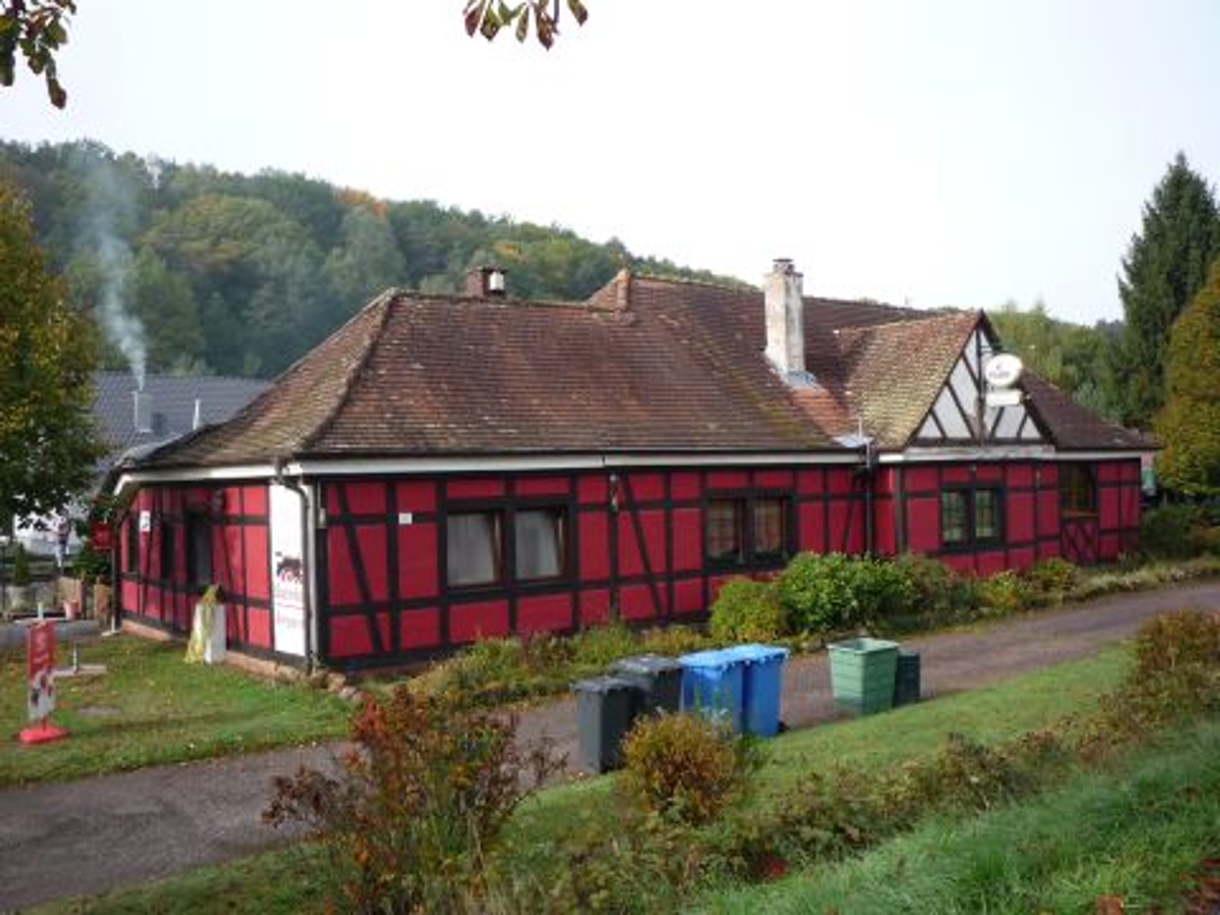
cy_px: 458
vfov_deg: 44.2
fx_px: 1128
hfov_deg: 56.8
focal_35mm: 32
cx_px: 610
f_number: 4
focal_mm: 5.2
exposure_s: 1/250
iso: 100
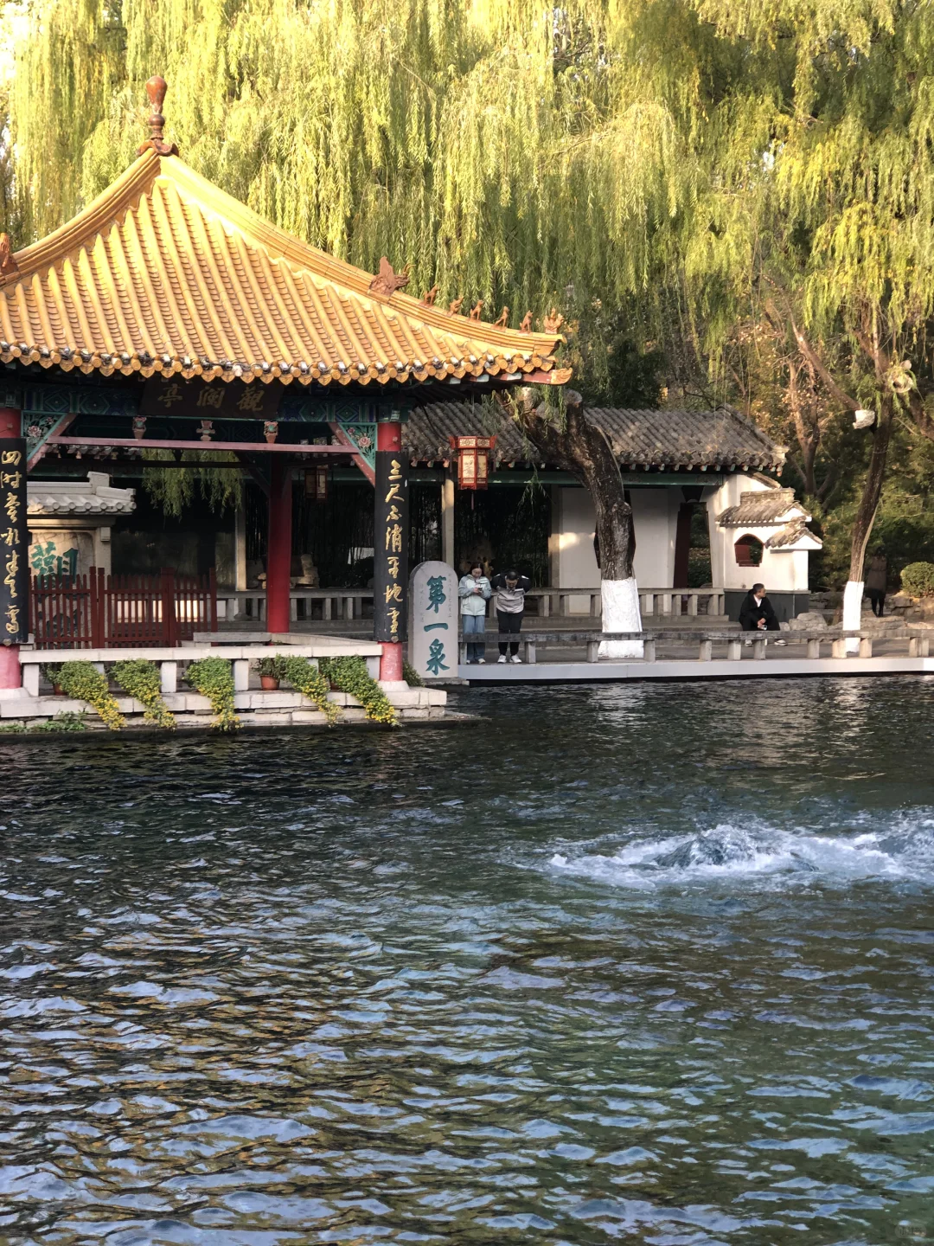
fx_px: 2051
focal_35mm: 57
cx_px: 467
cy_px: 623
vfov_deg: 33.8
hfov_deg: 25.7
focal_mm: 6.6
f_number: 2.8
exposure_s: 1/120
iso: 50
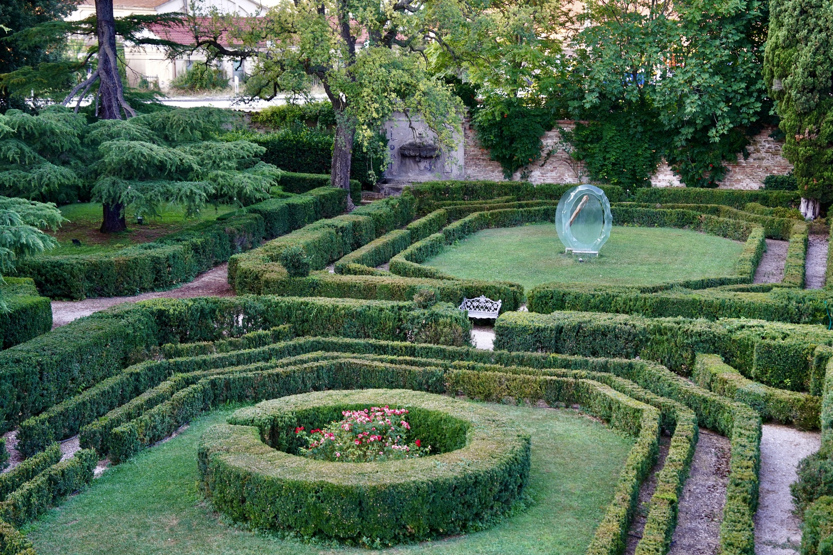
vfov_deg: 21.2
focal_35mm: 64
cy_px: 278
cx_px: 416
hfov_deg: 31.4
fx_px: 1481
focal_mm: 64
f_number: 3.2
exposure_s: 1/80
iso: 320
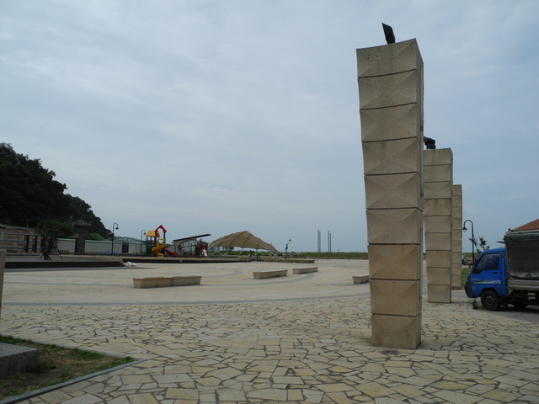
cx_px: 270
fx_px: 436
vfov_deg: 49.7
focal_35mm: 28
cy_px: 202
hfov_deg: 63.4
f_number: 5
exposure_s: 1/998
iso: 100
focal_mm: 6
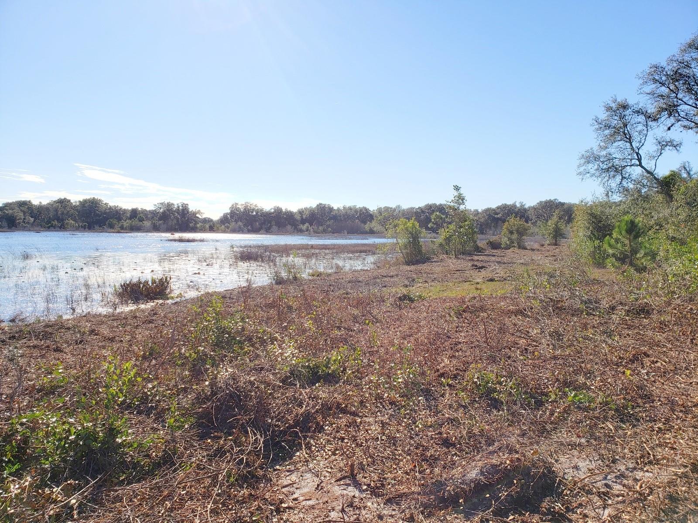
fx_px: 524
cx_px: 349
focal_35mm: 26
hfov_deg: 67.3
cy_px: 262
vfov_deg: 53.1
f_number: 2.4
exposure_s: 1/1888
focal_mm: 4.3
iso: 50
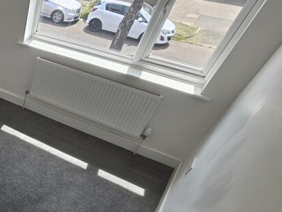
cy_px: 177
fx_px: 261
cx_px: -53
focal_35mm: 32
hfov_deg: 40.6
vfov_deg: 41.8
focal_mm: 2.2
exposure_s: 1/211
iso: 50
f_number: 2.2
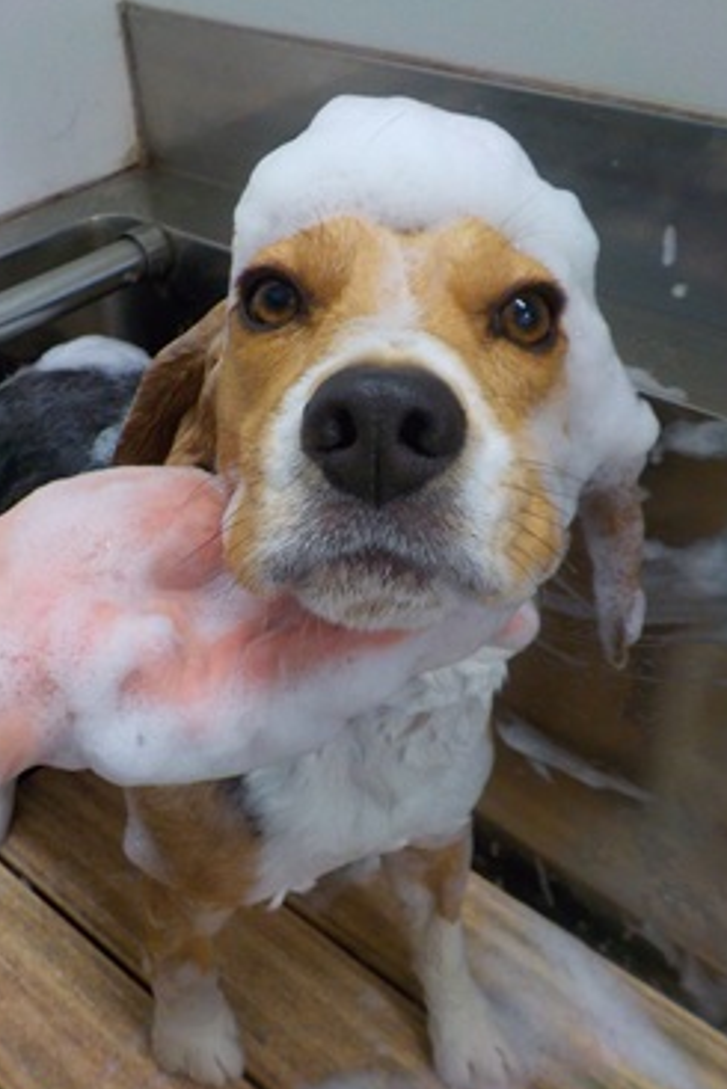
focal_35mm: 34
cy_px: 525
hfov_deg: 38.9
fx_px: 1029
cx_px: 350
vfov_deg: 55.8
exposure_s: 1/30
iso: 250
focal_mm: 4.1
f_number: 3.3
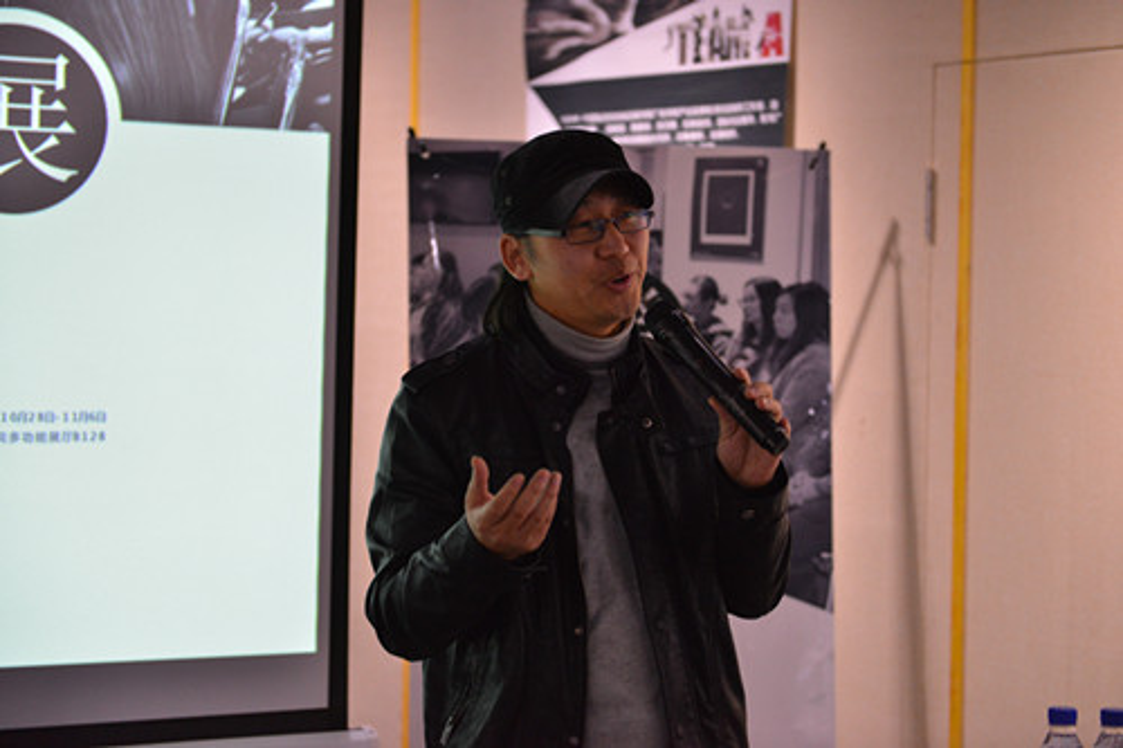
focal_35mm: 70
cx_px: 562
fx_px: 2183
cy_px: 374
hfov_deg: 28.9
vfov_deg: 19.4
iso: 2000
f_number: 2.8
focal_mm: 70
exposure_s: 1/1000
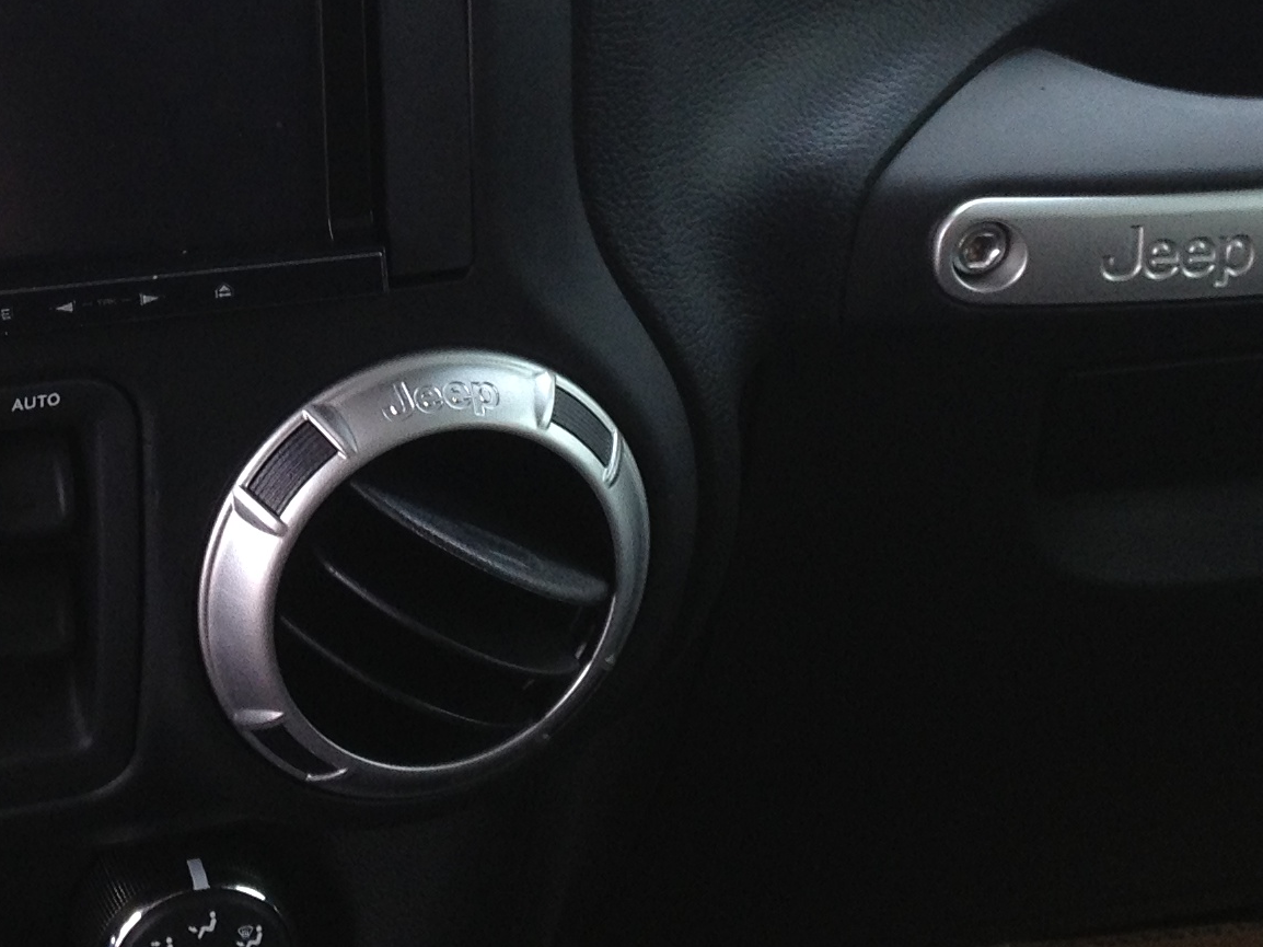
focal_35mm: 99
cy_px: -66
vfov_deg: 14.6
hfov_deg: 19.5
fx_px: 3611
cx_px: 151
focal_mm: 4.28
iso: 80
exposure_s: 1/120
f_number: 2.4
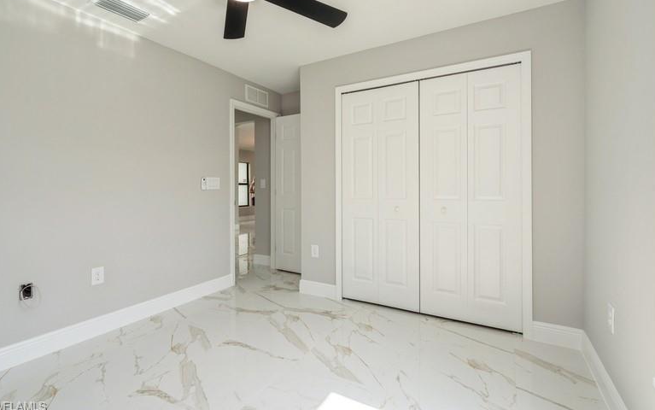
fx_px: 304
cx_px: 325
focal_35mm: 17
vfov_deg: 67.9
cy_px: 187
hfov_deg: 94.3
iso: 200
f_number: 8
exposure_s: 1/80
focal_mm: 16
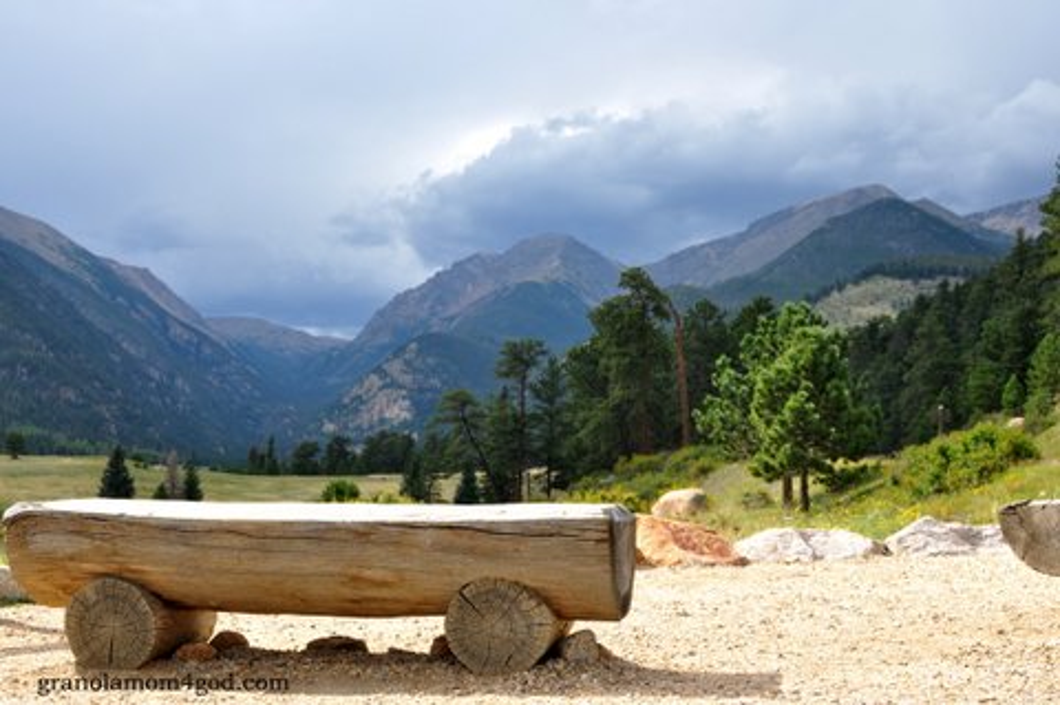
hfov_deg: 37.9
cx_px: 530
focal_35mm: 52
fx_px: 1544
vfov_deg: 25.7
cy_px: 352
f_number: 8
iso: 200
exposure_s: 1/200
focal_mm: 35
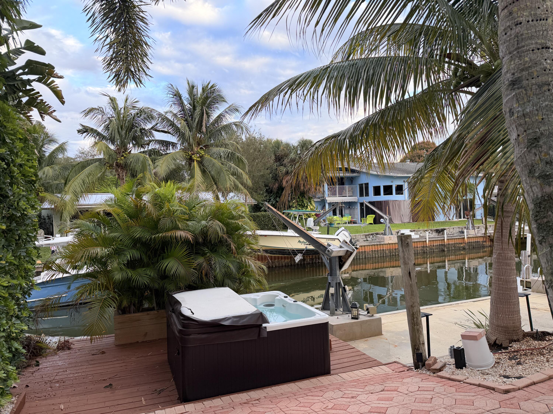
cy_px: 207
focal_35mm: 24
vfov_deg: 56.8
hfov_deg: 71.6
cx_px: 276
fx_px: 383
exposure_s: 1/170
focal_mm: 6.76
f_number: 1.78
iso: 80
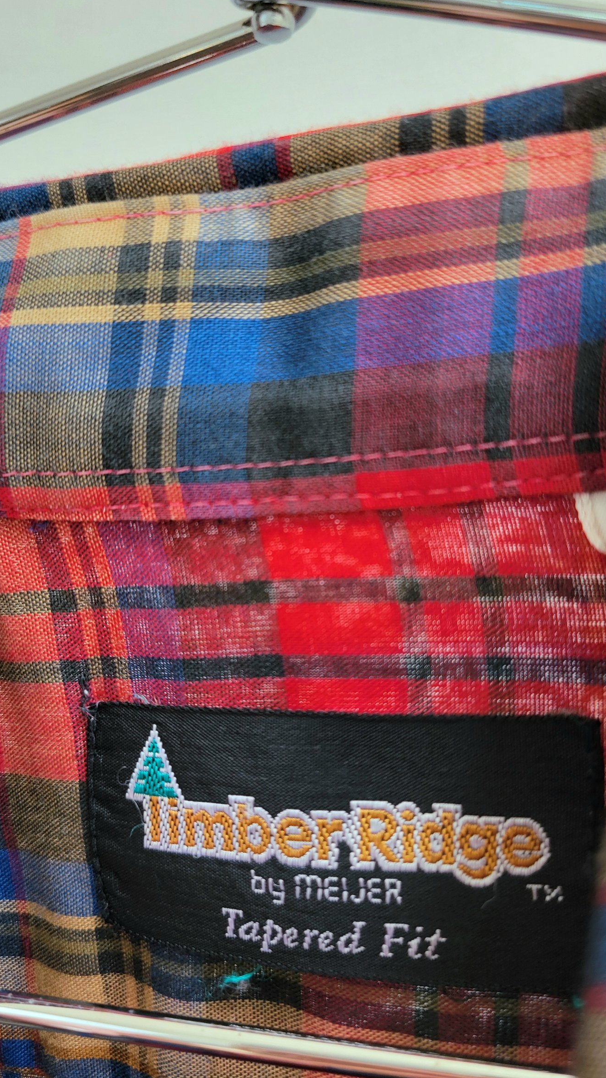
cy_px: 562
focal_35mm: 31
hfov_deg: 37.8
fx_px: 885
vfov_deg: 62.6
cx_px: 286
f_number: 1.8
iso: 50
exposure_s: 1/120
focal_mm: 5.4
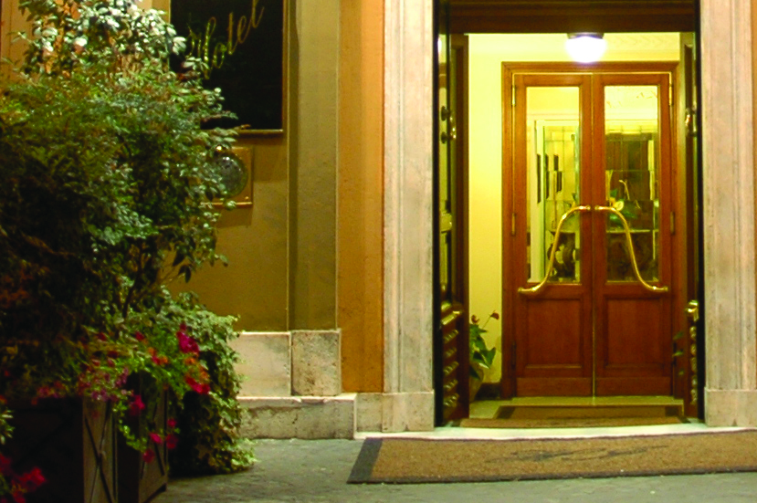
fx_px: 2059
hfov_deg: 20.6
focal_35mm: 98
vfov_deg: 13.0
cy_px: -301
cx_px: 592
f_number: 3.5
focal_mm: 18
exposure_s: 1/3
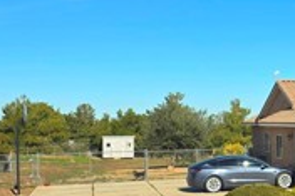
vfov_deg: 15.7
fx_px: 712
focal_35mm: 87
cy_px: 119
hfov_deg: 22.0
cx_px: 330
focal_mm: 6.3
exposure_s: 1/10000
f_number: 1.7
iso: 64
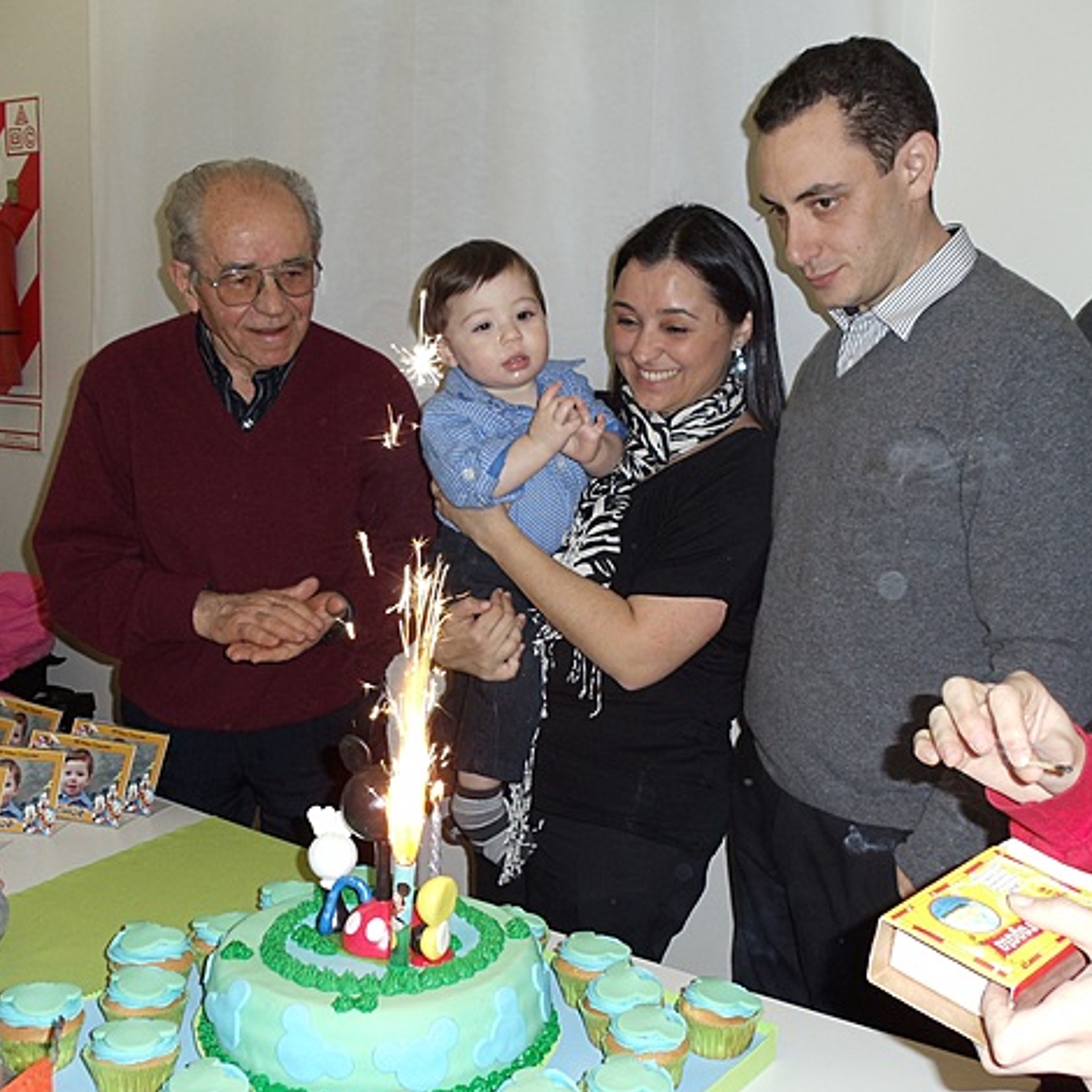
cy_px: 553
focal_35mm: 53
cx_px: 548
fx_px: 1892
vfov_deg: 32.2
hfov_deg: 32.2
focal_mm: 6
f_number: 3.5
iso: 200
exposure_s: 1/30
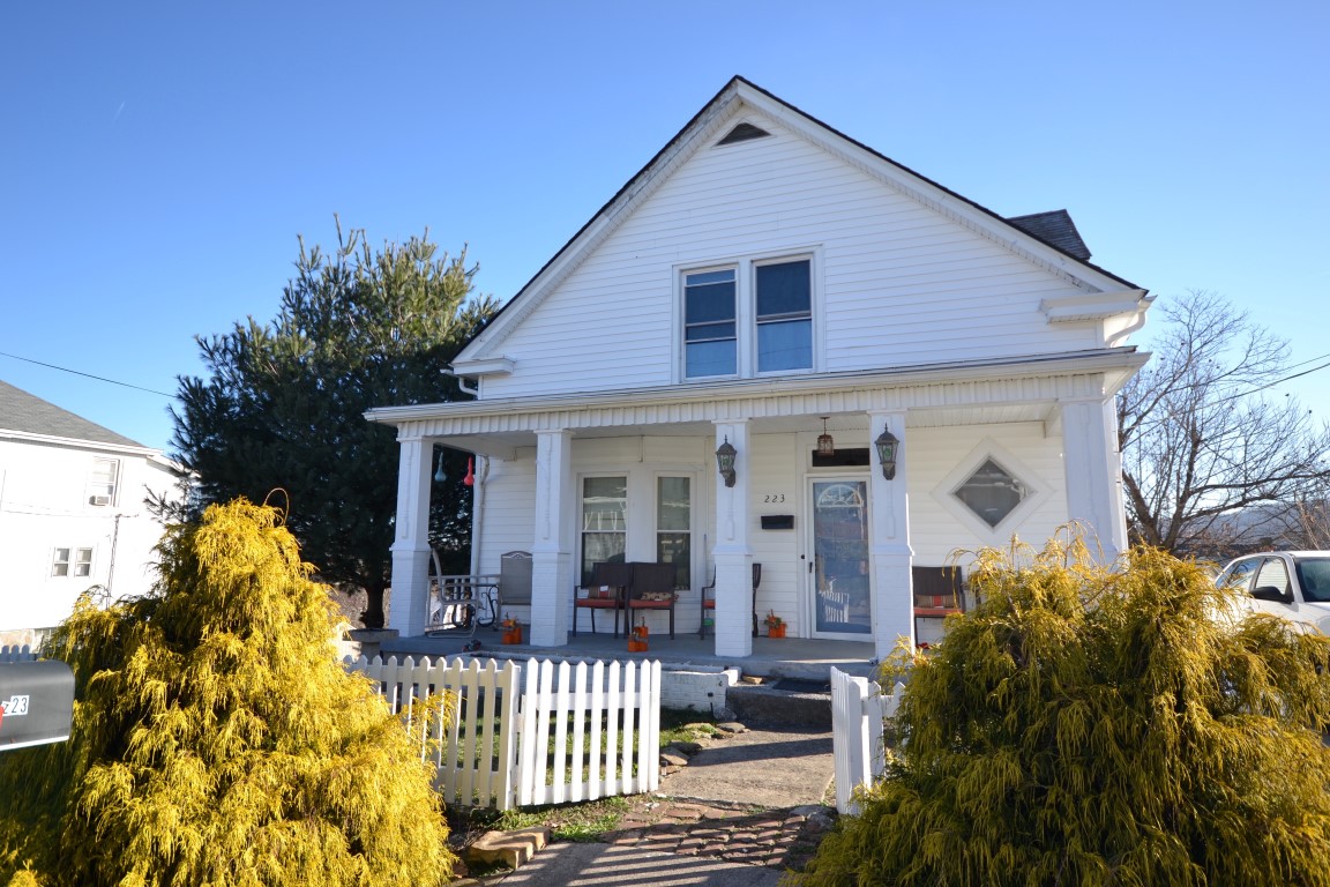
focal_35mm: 20
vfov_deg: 63.2
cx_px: 665
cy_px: 444
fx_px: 720
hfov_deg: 85.4
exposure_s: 1/160
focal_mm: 13
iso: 100
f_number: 6.3
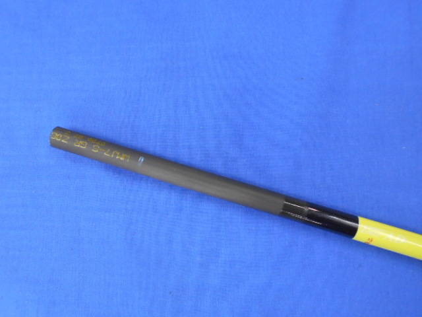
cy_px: 158
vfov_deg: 53.1
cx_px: 211
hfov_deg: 67.3
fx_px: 317
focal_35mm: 26
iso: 200
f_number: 3.2
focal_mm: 4.6
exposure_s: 1/30
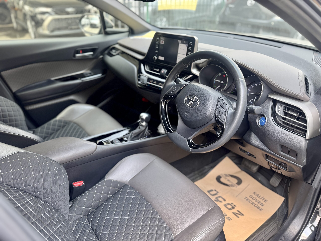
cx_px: 160
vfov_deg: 56.8
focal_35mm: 24
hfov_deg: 71.6
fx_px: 223
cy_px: 120
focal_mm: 6.76
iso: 64
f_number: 1.78
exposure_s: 1/121
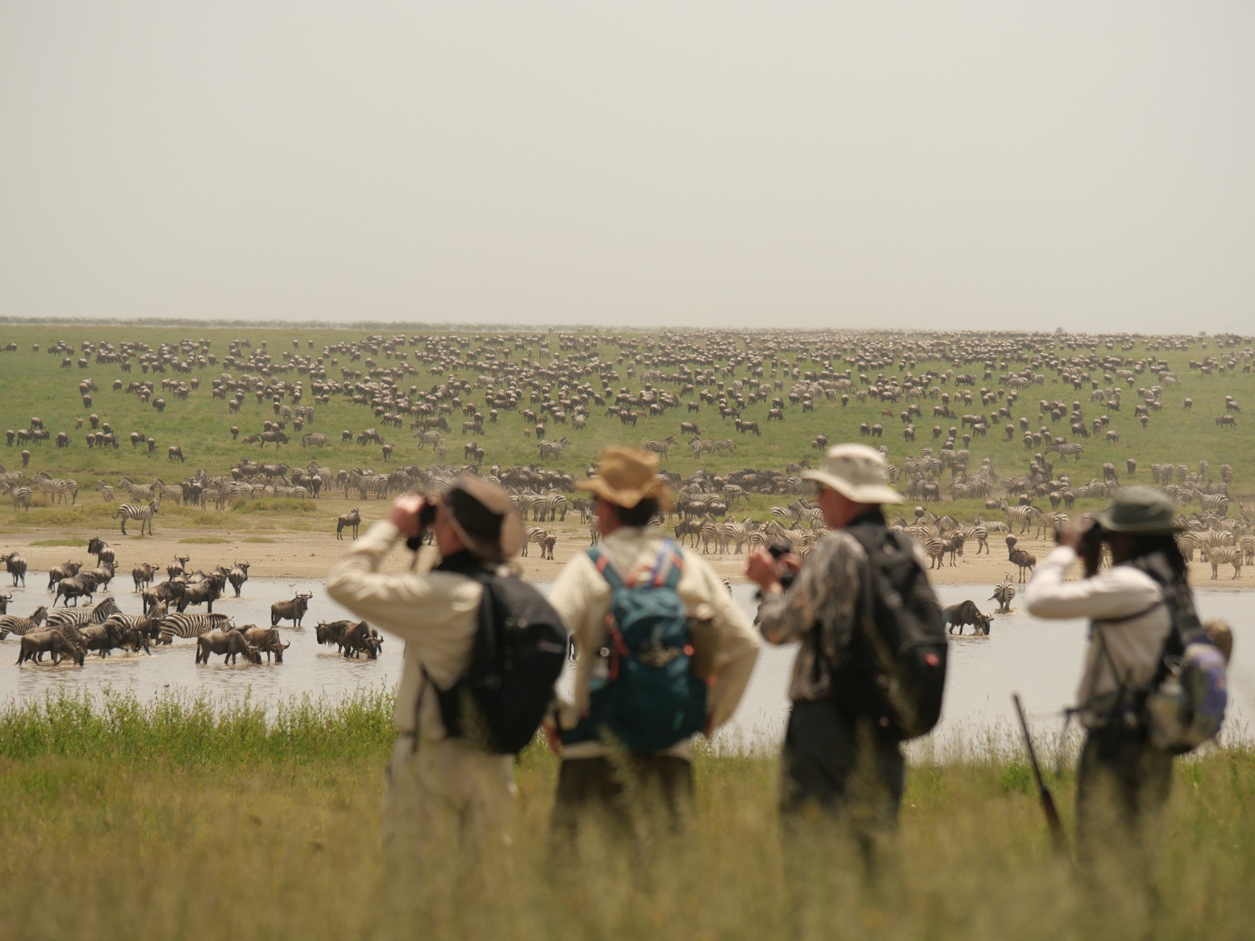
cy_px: 470
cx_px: 628
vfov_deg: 5.0
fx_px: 10876
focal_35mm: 300
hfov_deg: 6.6
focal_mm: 150
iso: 200
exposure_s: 1/500
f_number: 5.6
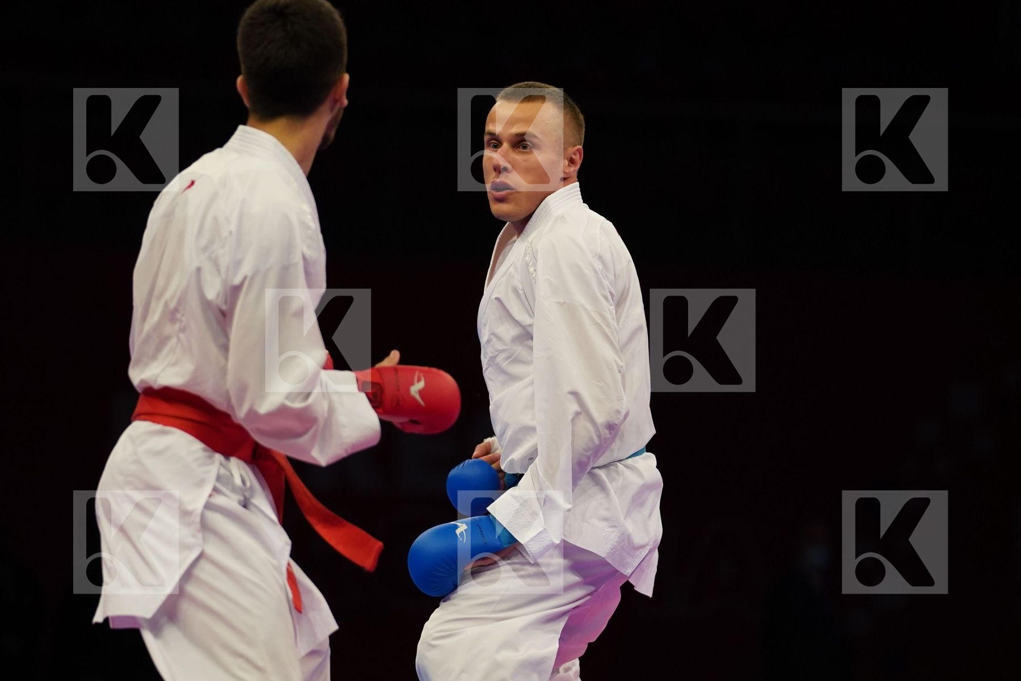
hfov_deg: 10.1
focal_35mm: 204
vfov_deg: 6.7
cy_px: 340
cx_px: 510
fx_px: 5785
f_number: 2.8
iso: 2000
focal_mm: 136
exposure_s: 1/1000
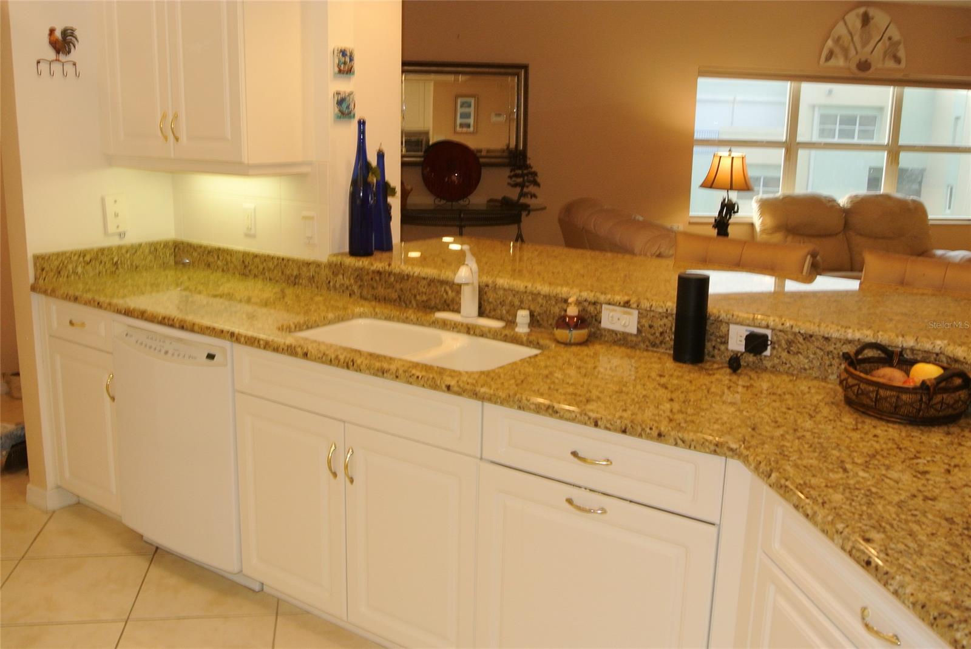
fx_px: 918
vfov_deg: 39.0
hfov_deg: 55.8
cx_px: 486
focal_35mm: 34
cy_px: 324
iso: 400
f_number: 4.5
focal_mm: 12.7
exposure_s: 1/60
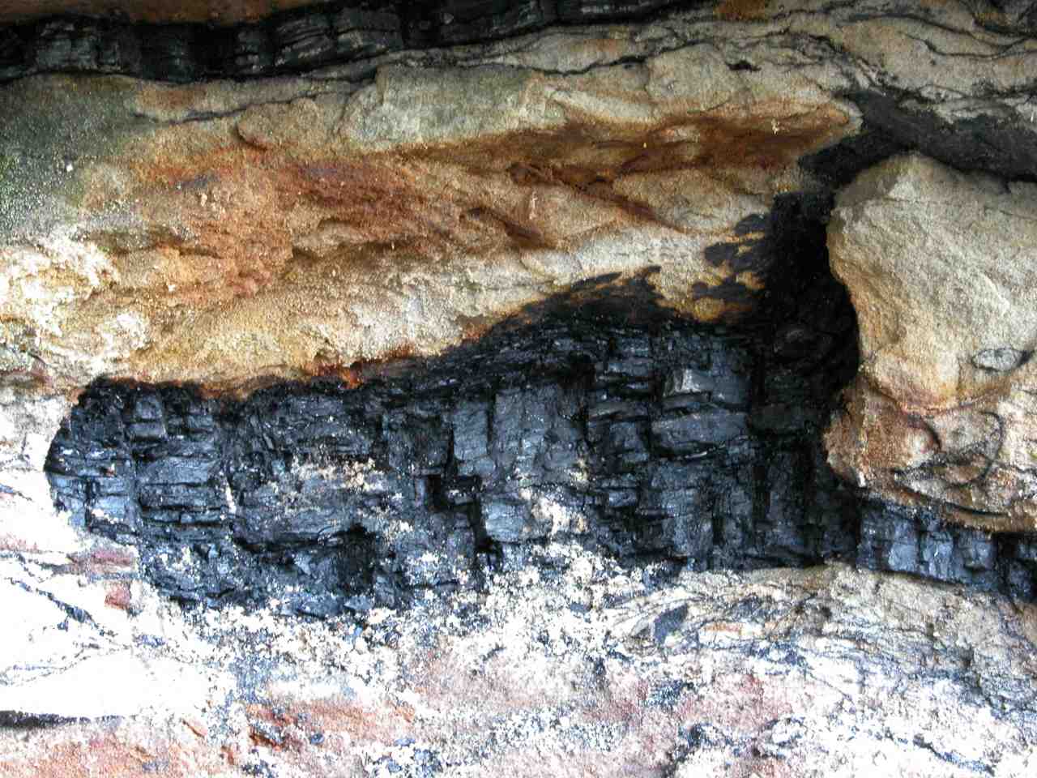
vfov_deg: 15.9
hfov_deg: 21.1
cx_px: 518
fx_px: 2786
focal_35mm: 93
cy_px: 389
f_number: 8
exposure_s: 2.33
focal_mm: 23.7
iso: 400
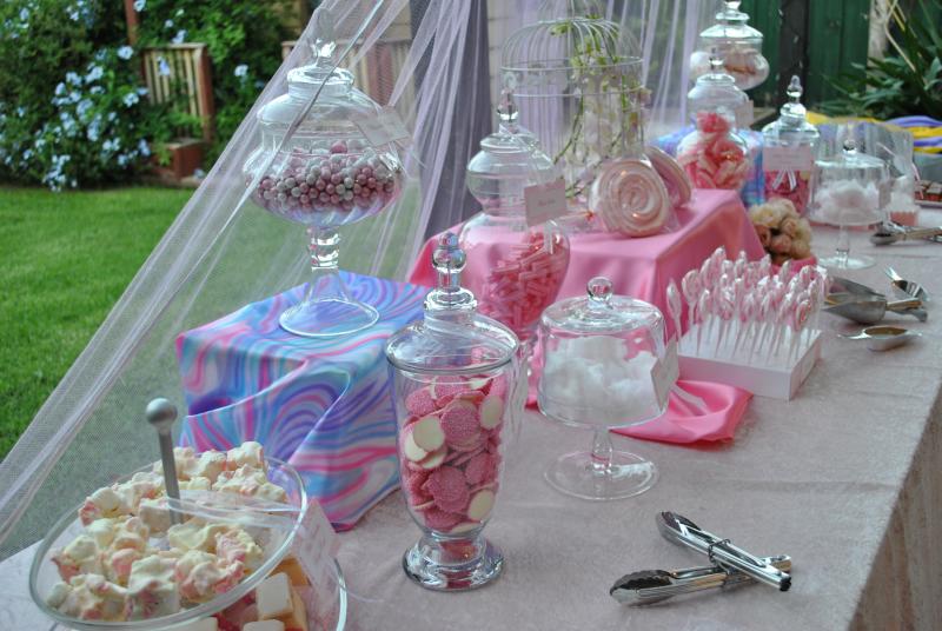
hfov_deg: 49.5
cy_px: 316
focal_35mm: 39
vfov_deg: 34.3
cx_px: 471
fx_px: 1022
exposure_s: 1/30
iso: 220
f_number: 4.2
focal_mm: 26
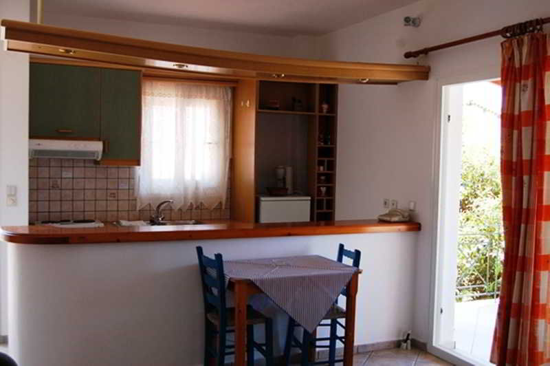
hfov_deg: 49.6
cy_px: 183
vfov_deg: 34.2
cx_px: 275
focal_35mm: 39
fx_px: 595
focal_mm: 26
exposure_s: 1/125
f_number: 5.6
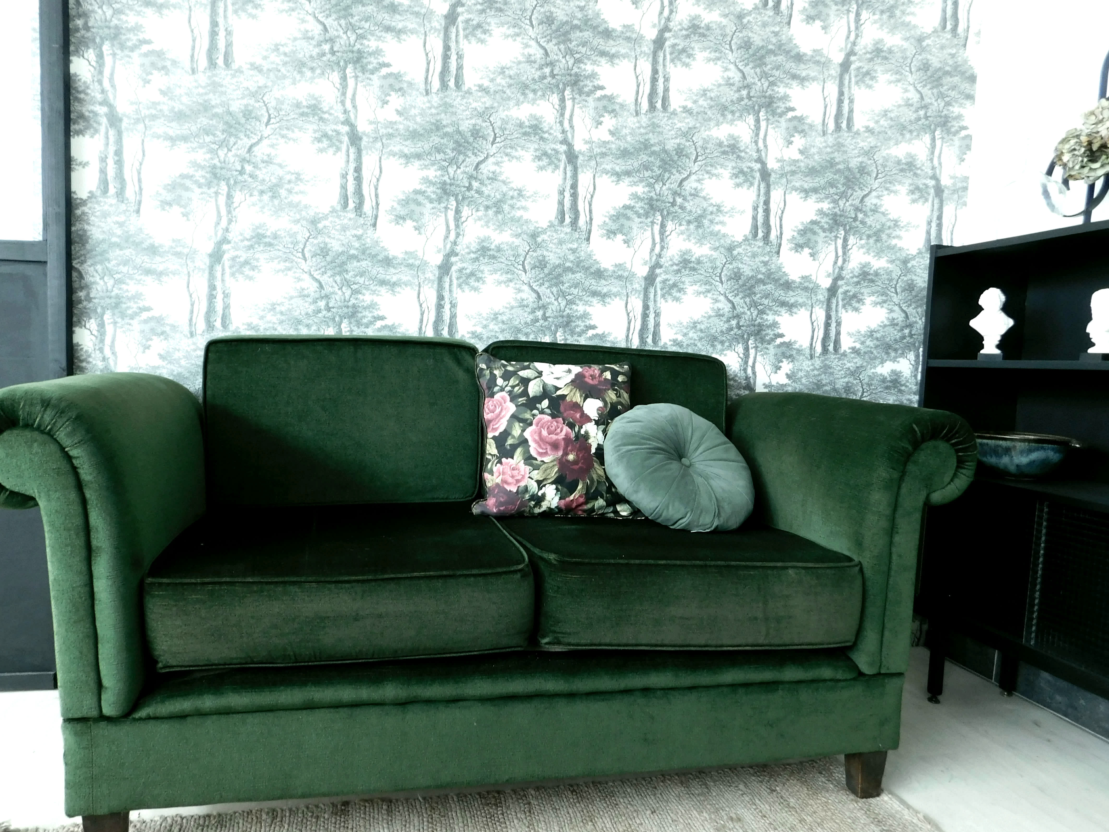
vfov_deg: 54.9
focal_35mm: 25
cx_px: 523
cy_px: 429
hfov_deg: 69.3
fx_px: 801
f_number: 3
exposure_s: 1/5
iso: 125
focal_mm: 4
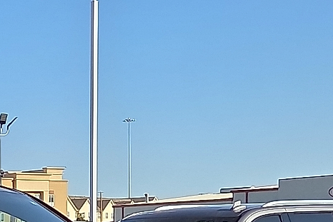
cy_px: 405
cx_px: -88
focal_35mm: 132
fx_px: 1221
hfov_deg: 14.9
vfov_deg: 9.8
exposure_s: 1/1111
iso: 25
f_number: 1.8
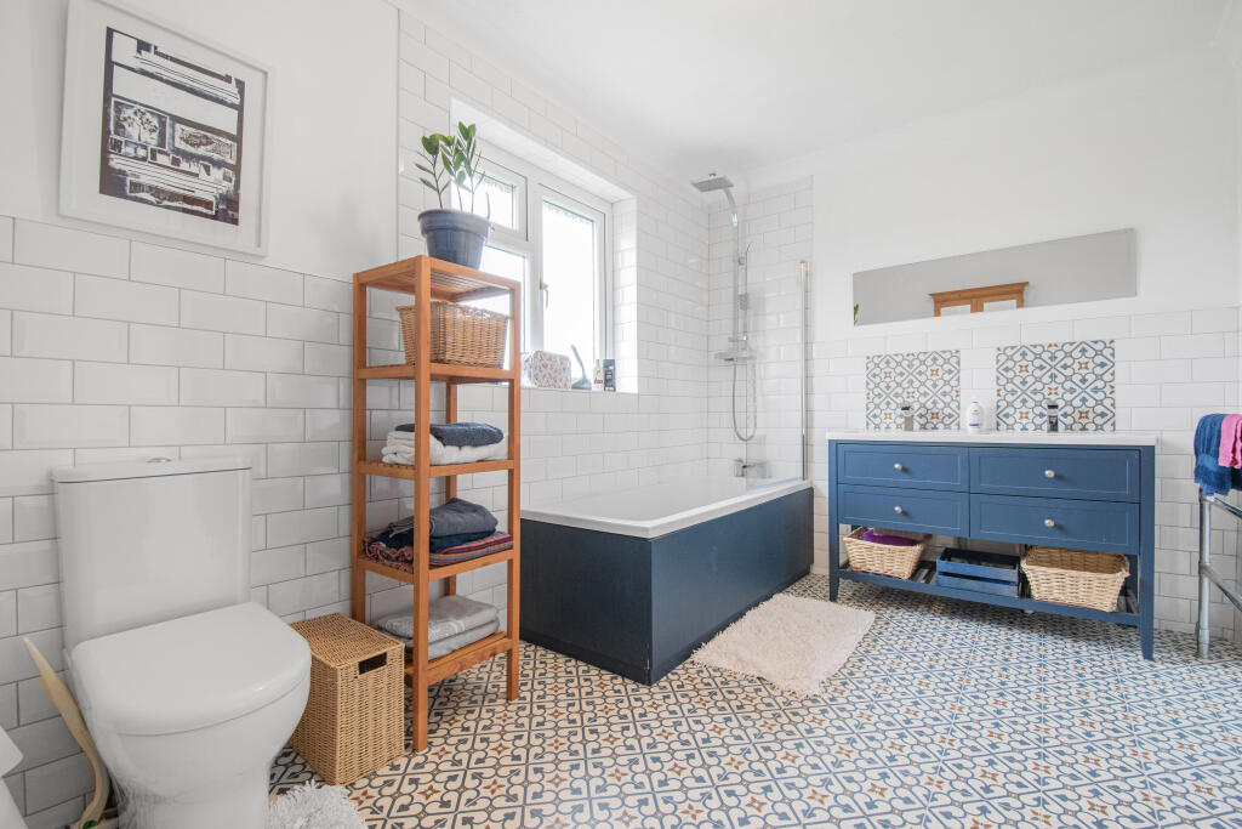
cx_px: 621
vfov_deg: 77.3
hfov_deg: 100.4
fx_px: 518
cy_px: 414
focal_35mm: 15
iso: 320
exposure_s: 1/8
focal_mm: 10
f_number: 8
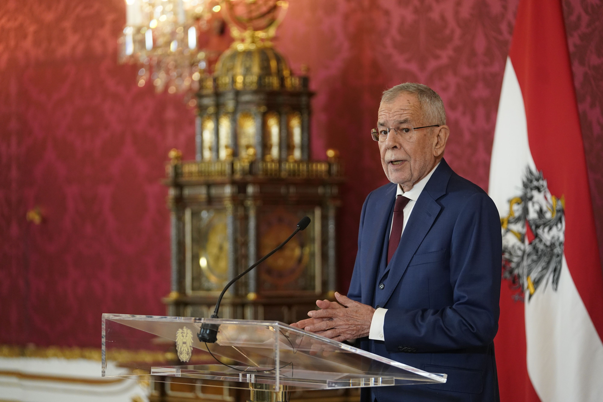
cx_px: 302
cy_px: 201
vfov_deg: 10.0
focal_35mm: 137
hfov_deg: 15.0
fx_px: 2295
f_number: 2.8
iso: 2500
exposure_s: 1/500
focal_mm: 137
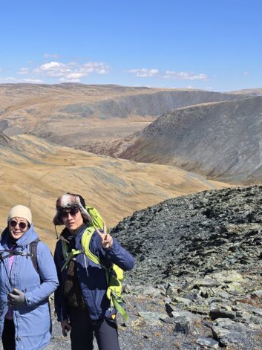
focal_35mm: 50
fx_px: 505
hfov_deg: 27.8
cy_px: 98
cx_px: 16
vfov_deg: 37.5
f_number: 1.7
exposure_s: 1/866
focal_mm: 6.3
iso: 12
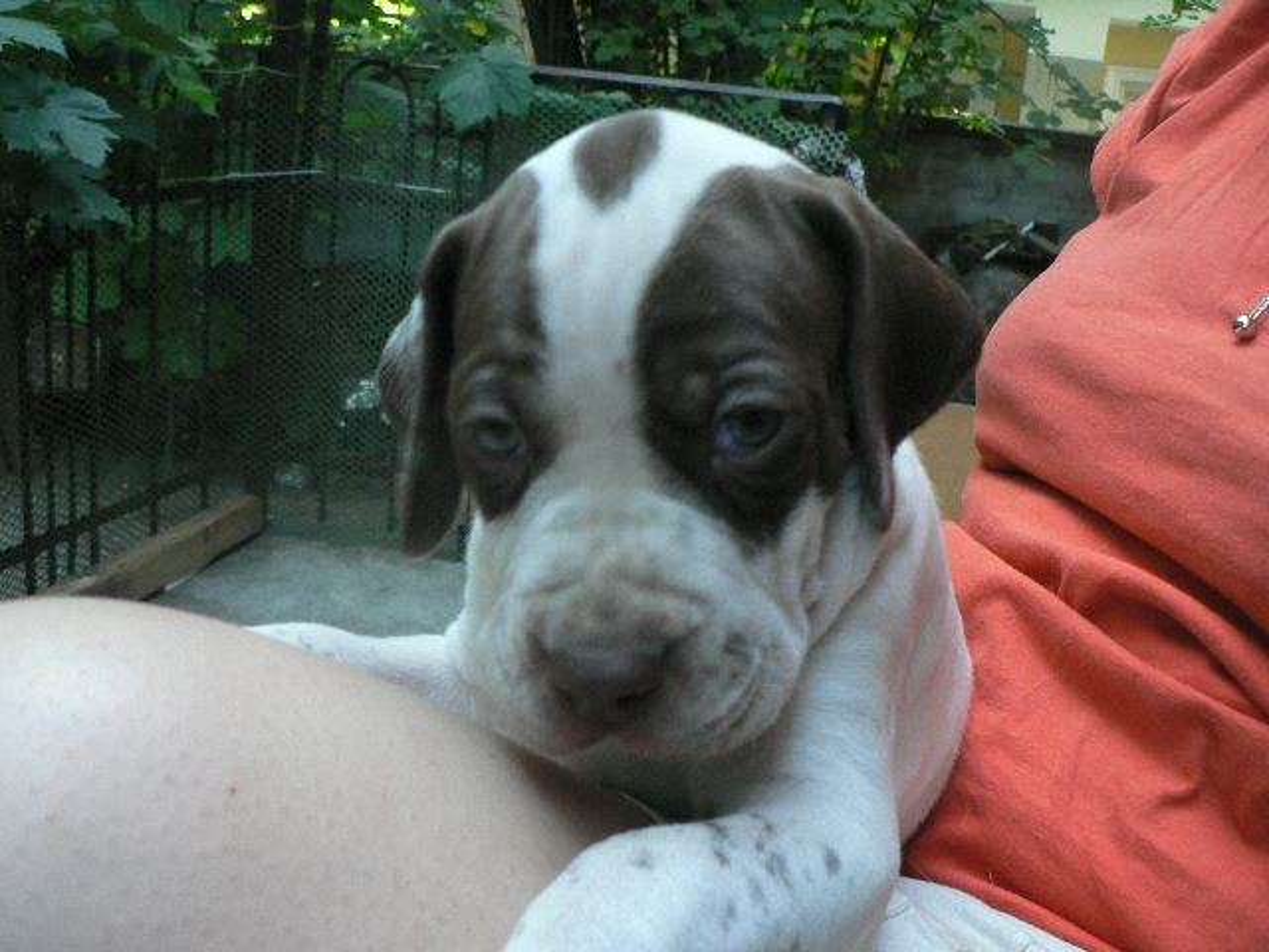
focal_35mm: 36
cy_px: 476
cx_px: 634
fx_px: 1320
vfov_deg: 39.7
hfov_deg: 51.4
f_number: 2.8
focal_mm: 6
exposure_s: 1/30
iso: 200
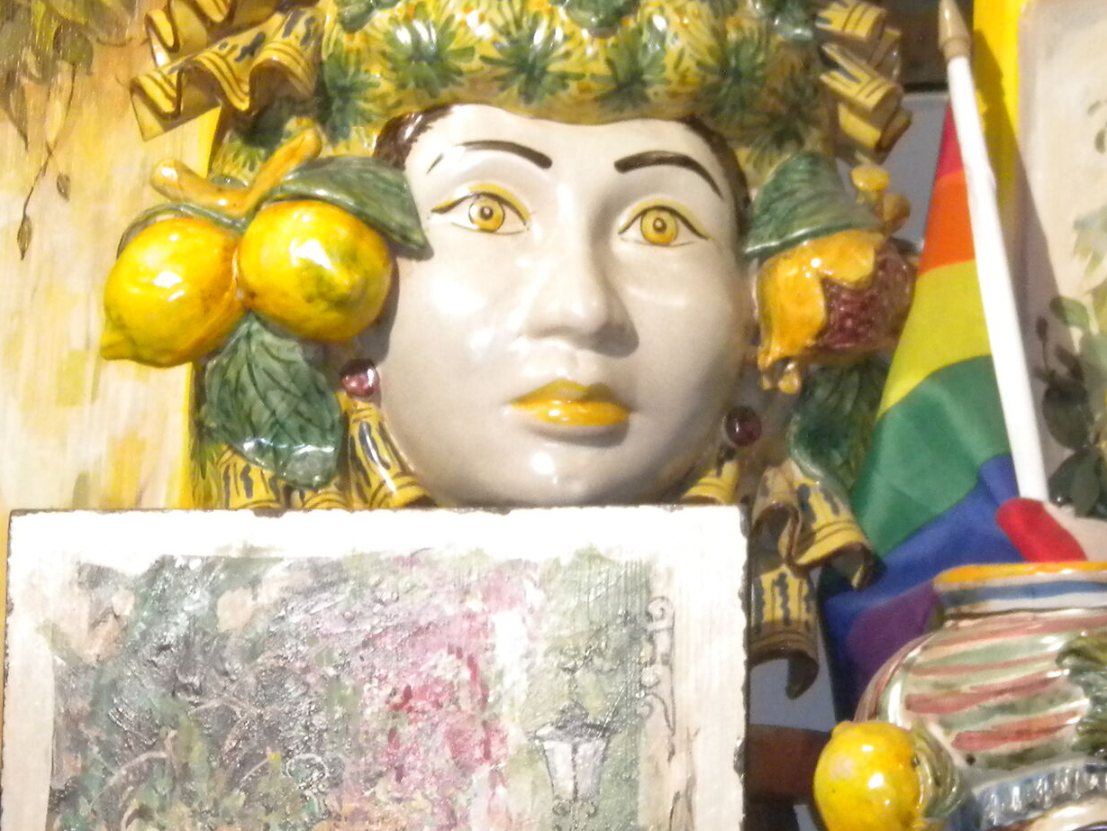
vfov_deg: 7.2
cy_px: 643
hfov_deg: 9.6
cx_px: 439
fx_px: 6556
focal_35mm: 205
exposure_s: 1/60
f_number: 5.9
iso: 400
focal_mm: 18.9
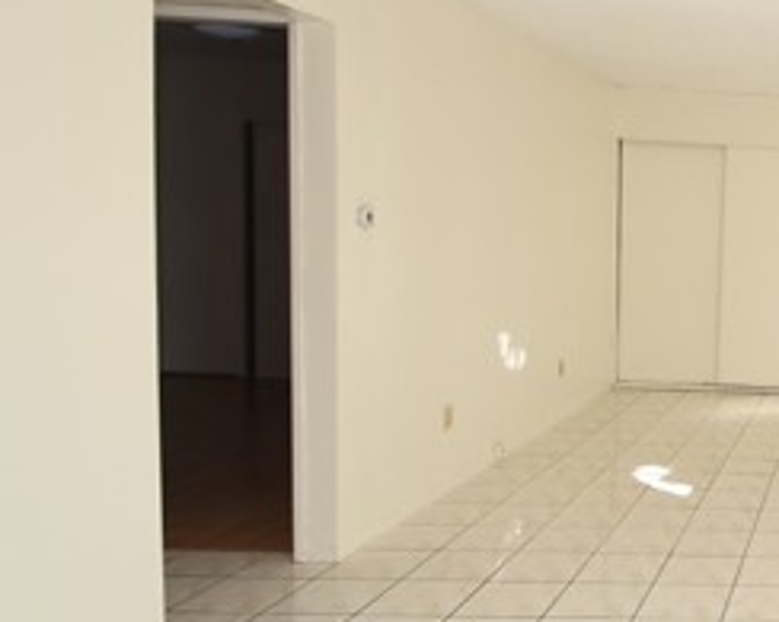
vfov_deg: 40.1
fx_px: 853
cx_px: 967
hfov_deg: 36.1
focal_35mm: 37
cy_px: 311
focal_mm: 10
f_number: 5.6
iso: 720
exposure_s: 1/60
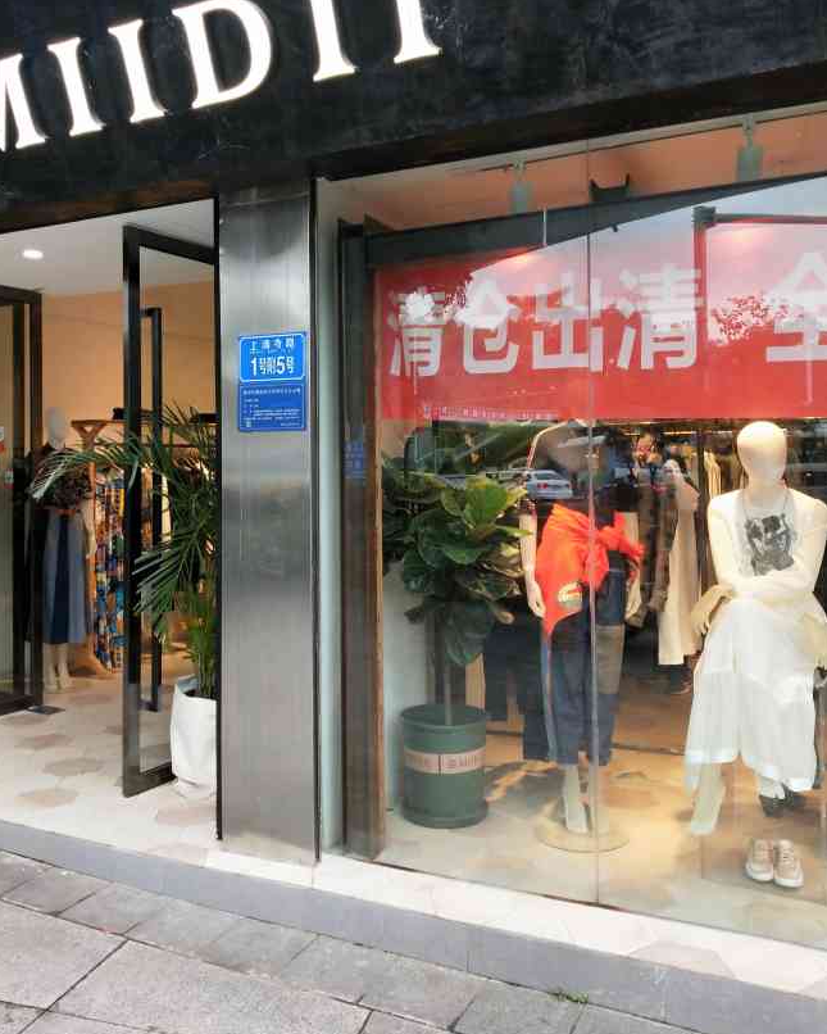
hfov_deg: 54.9
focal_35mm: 26
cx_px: 381
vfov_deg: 65.8
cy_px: 451
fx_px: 795
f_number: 1.7
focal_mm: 3.99
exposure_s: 1/100
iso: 61
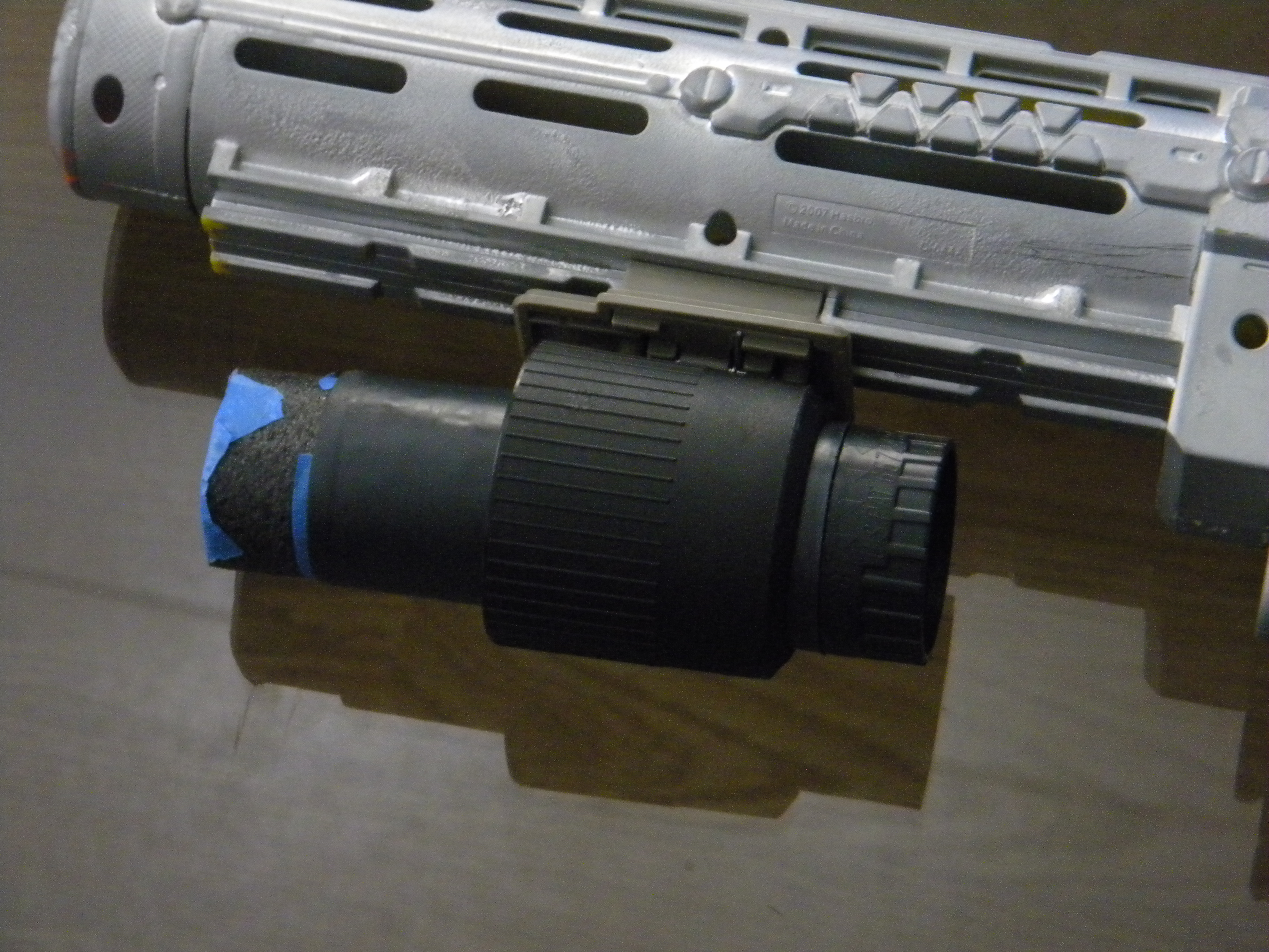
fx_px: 3849
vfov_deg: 14.1
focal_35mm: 105
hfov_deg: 18.7
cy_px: 476
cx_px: 634
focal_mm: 19
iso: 800
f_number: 4.7
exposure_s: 1
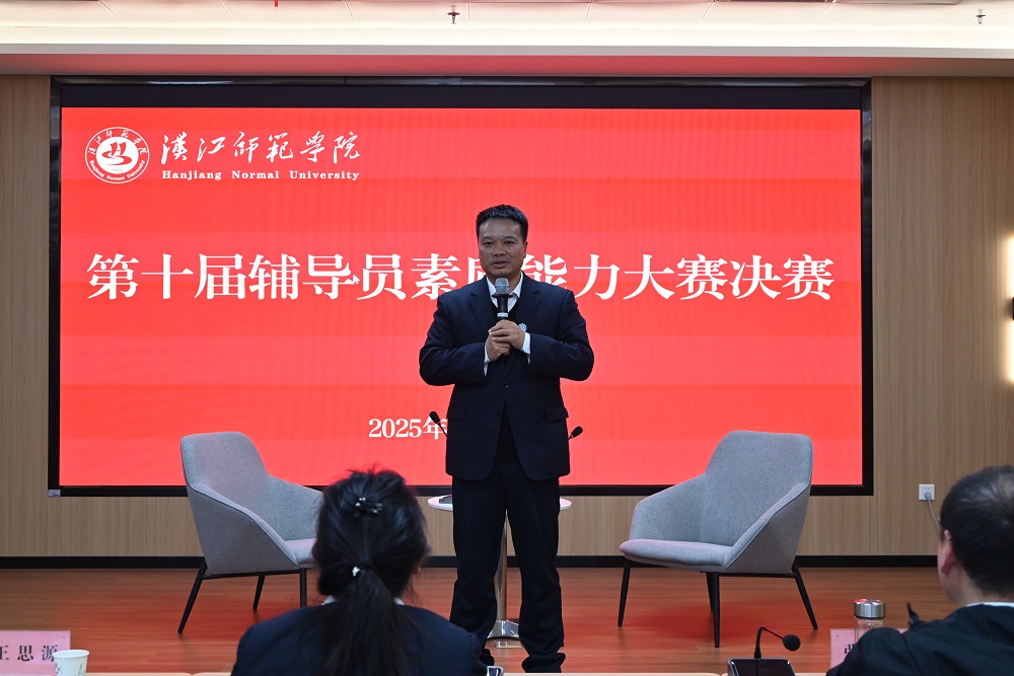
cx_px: 507
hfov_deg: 39.6
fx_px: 1408
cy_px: 338
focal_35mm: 50
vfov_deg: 27.0
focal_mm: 50
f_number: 6.3
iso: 1600
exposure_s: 1/125
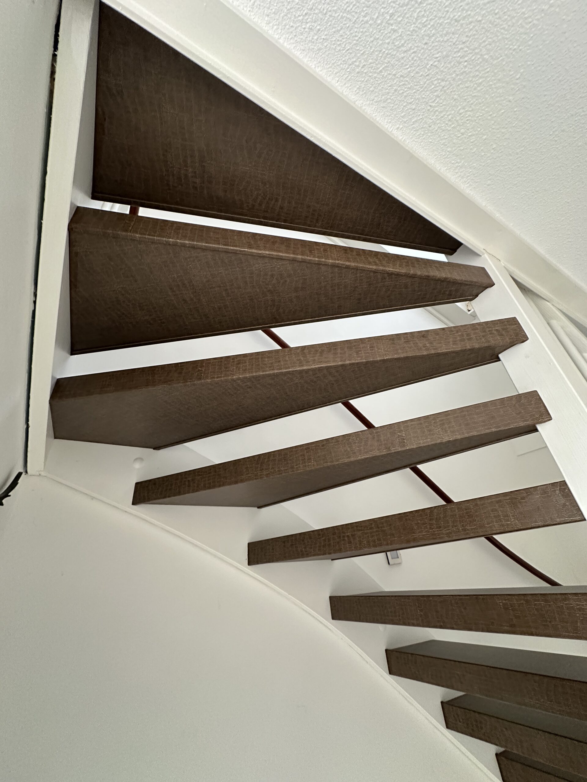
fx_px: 317
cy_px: 391
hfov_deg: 85.7
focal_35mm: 14
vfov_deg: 102.1
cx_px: 294
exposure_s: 1/60
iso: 640
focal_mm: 2.22
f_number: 2.2
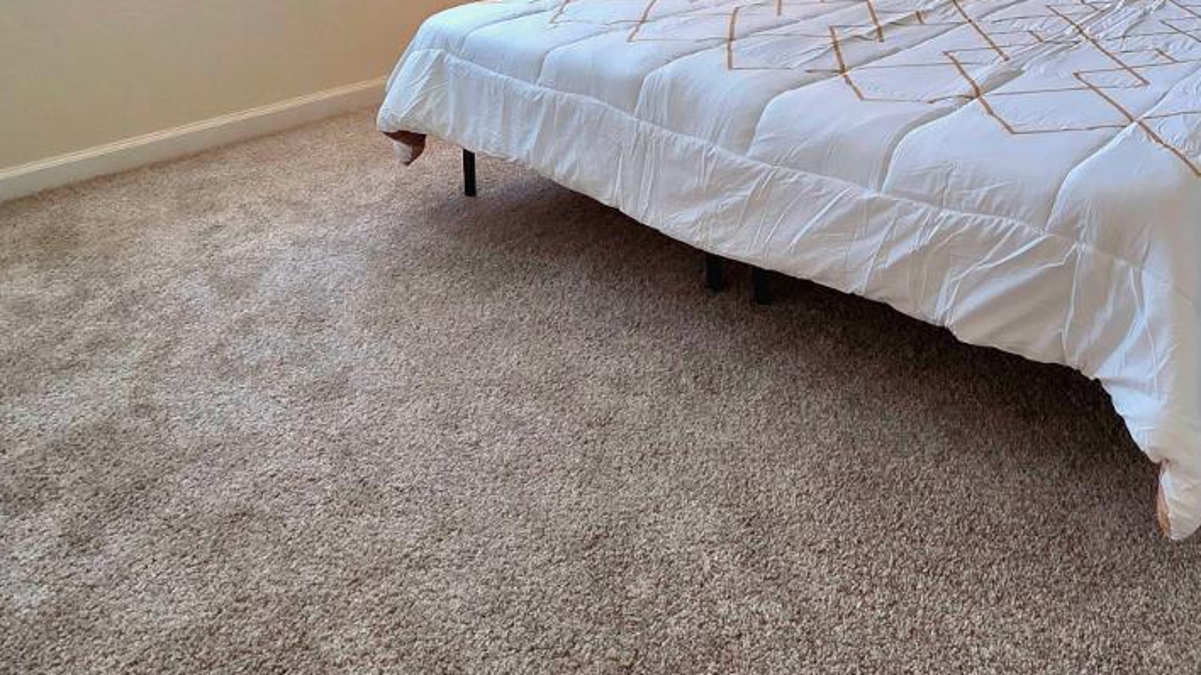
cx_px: 906
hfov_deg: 60.7
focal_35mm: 30
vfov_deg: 32.9
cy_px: -108
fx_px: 955
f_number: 2.2
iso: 250
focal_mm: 2.2
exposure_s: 1/60.2
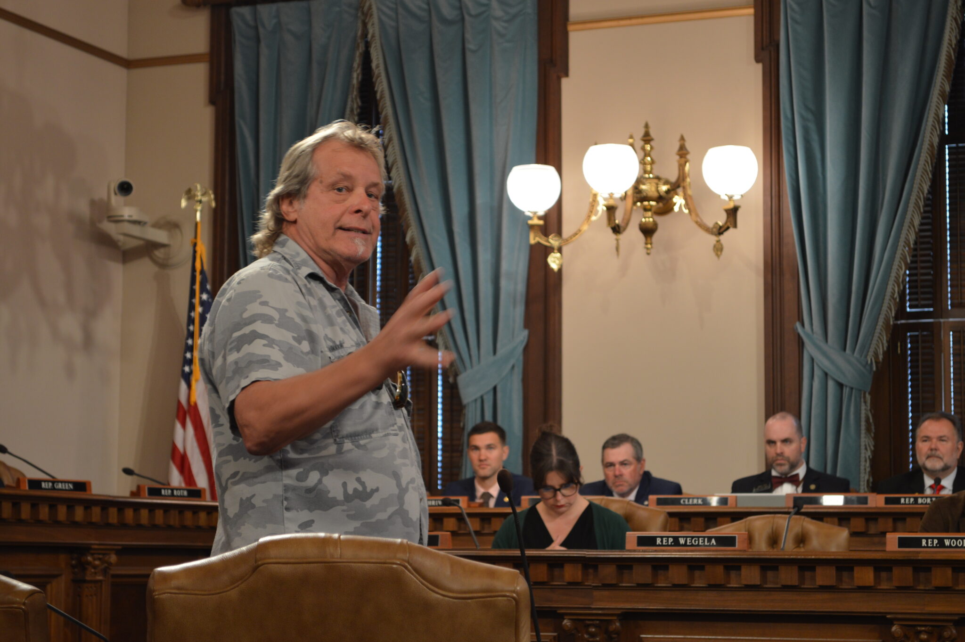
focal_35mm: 82
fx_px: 2210
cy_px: 321
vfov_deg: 16.5
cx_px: 482
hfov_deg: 24.6
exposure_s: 1/20
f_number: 5.6
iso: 400
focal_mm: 55
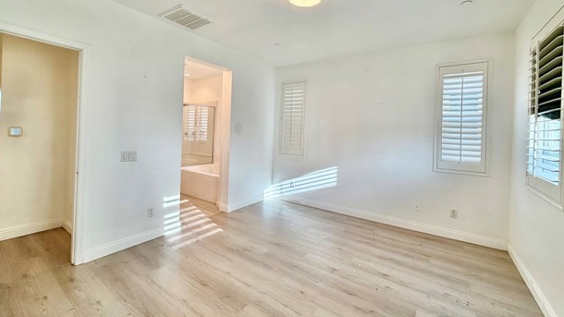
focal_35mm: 16
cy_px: 131
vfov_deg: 66.6
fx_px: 239
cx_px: 283
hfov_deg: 99.4
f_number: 2.2
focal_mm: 2.22
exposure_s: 1/120
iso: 80
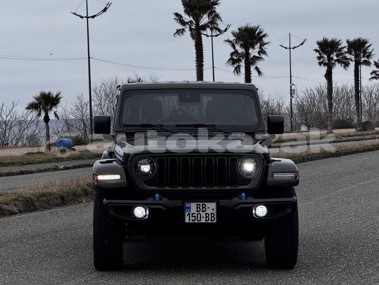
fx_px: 1314
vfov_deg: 12.3
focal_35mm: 120
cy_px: 142
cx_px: 190
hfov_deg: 16.4
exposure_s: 1/367
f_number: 2.8
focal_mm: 15.66
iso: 50
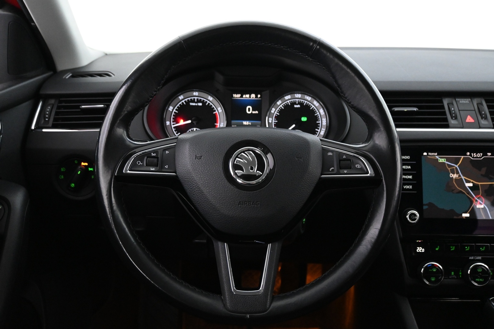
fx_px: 443
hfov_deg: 58.3
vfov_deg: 40.8
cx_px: 247
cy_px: 164
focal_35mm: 32
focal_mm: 21.5
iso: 4000
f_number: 4
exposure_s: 1/30
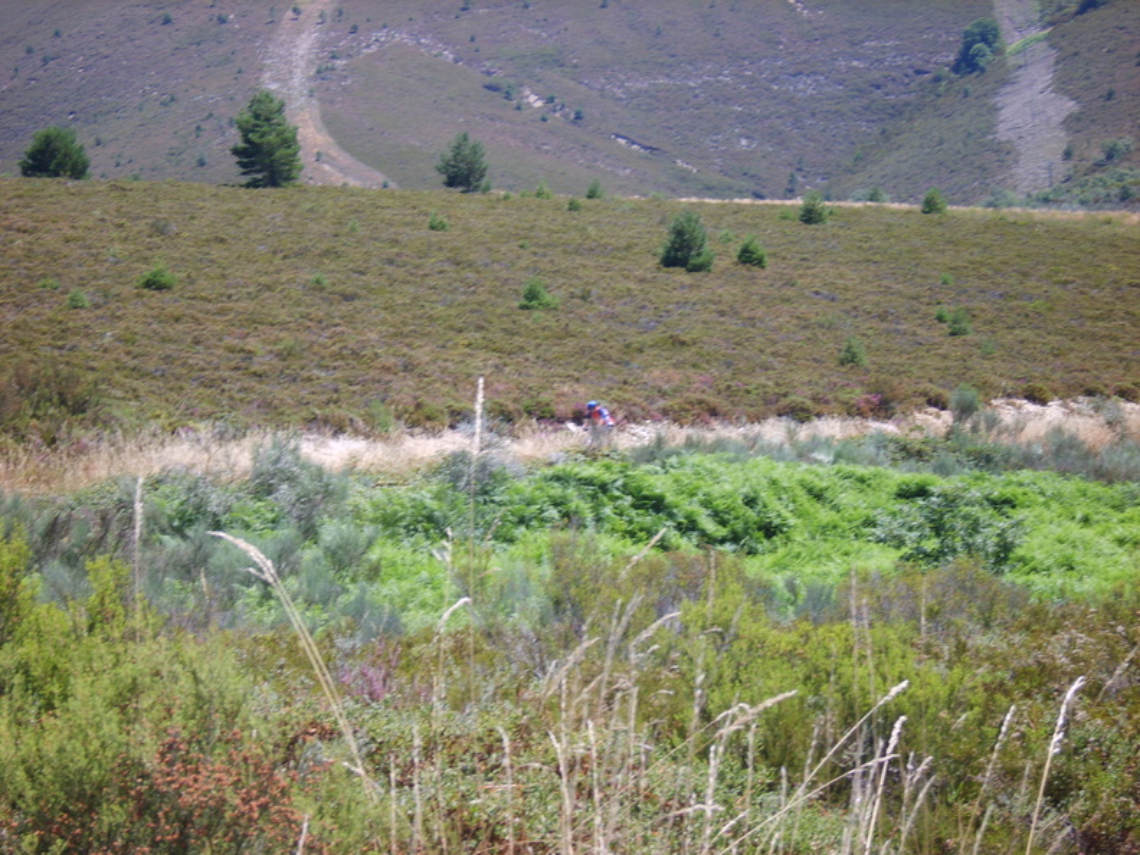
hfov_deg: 21.1
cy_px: 428
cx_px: 570
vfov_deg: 15.9
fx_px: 3063
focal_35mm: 93
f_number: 4.8
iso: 50
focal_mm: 19.3
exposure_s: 1/180
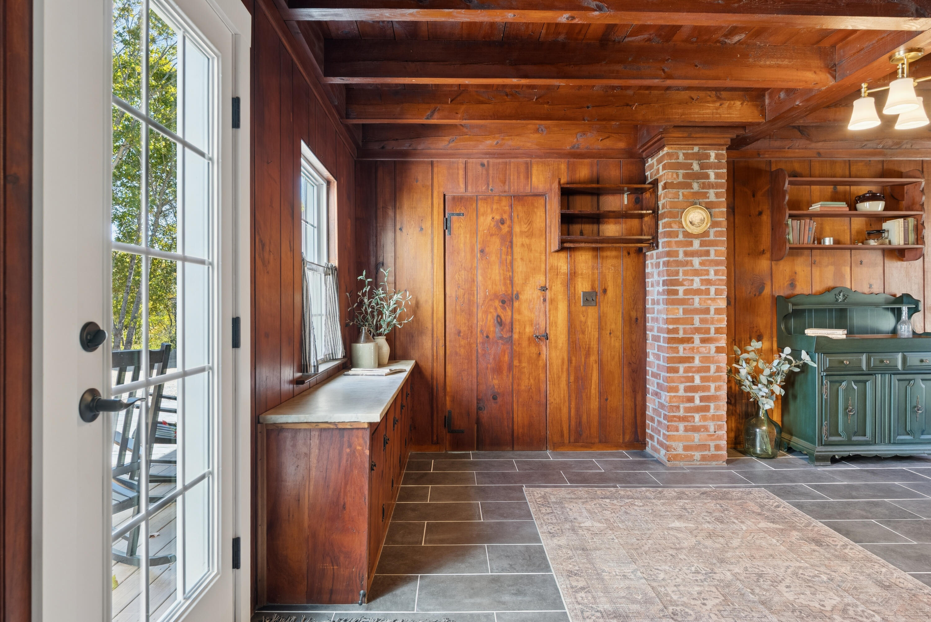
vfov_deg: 58.4
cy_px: 311
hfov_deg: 79.9
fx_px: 556
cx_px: 466
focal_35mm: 22
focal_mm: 21.5
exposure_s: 1/10
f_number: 7.1
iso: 320
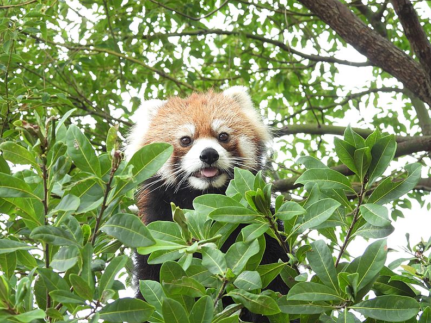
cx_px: 217
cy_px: 160
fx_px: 1320
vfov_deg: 14.0
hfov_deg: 18.5
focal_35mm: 106
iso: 220
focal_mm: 18.7
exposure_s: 1/60
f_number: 4
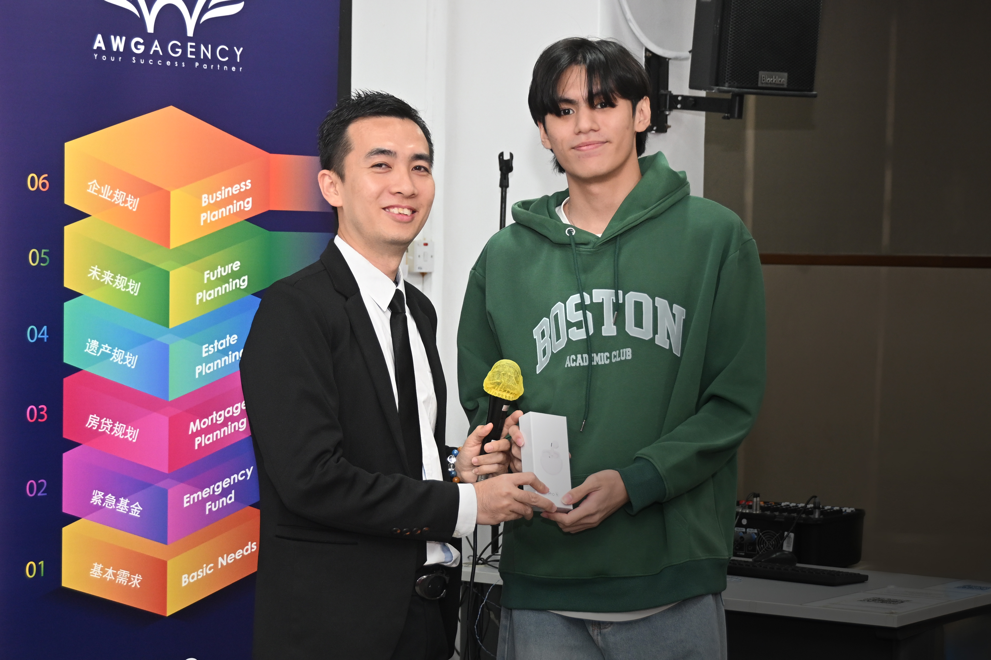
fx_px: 1321
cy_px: 330
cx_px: 496
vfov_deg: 28.1
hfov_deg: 41.1
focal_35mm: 48
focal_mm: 32
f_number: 4.5
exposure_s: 1/125
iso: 640
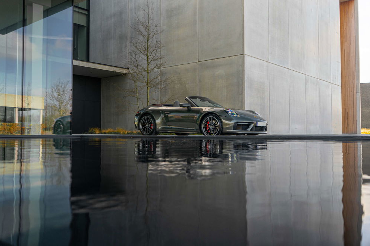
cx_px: 187
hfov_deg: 58.7
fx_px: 329
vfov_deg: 41.1
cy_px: 120
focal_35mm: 32
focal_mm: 31
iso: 100
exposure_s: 1/100
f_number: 5
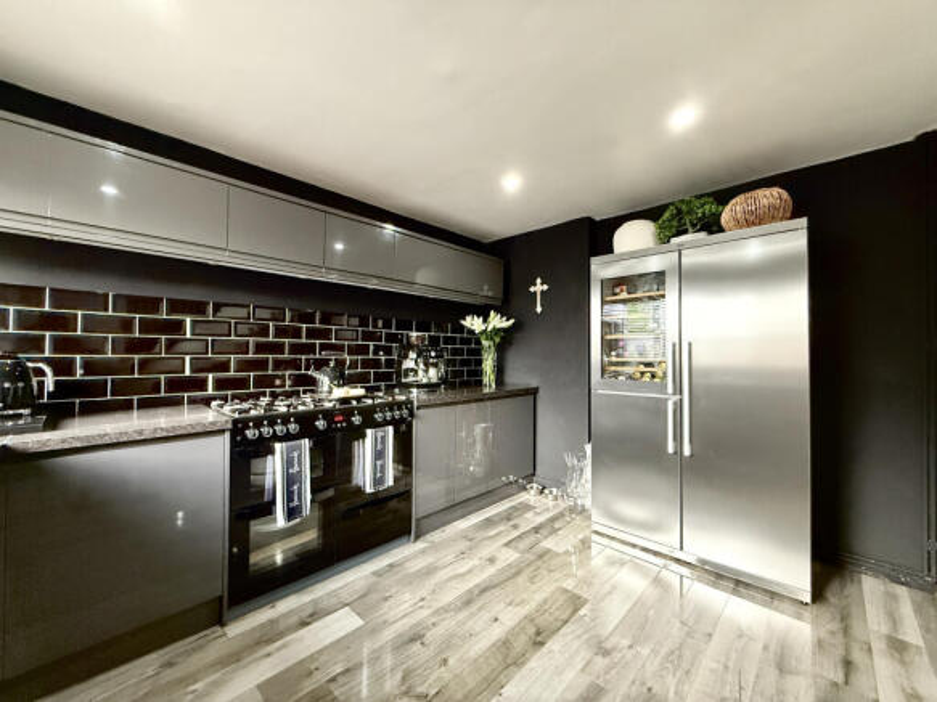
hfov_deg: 102.1
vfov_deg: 85.7
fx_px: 379
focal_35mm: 14
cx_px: 468
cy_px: 351
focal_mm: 2.22
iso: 800
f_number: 2.2
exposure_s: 1/60
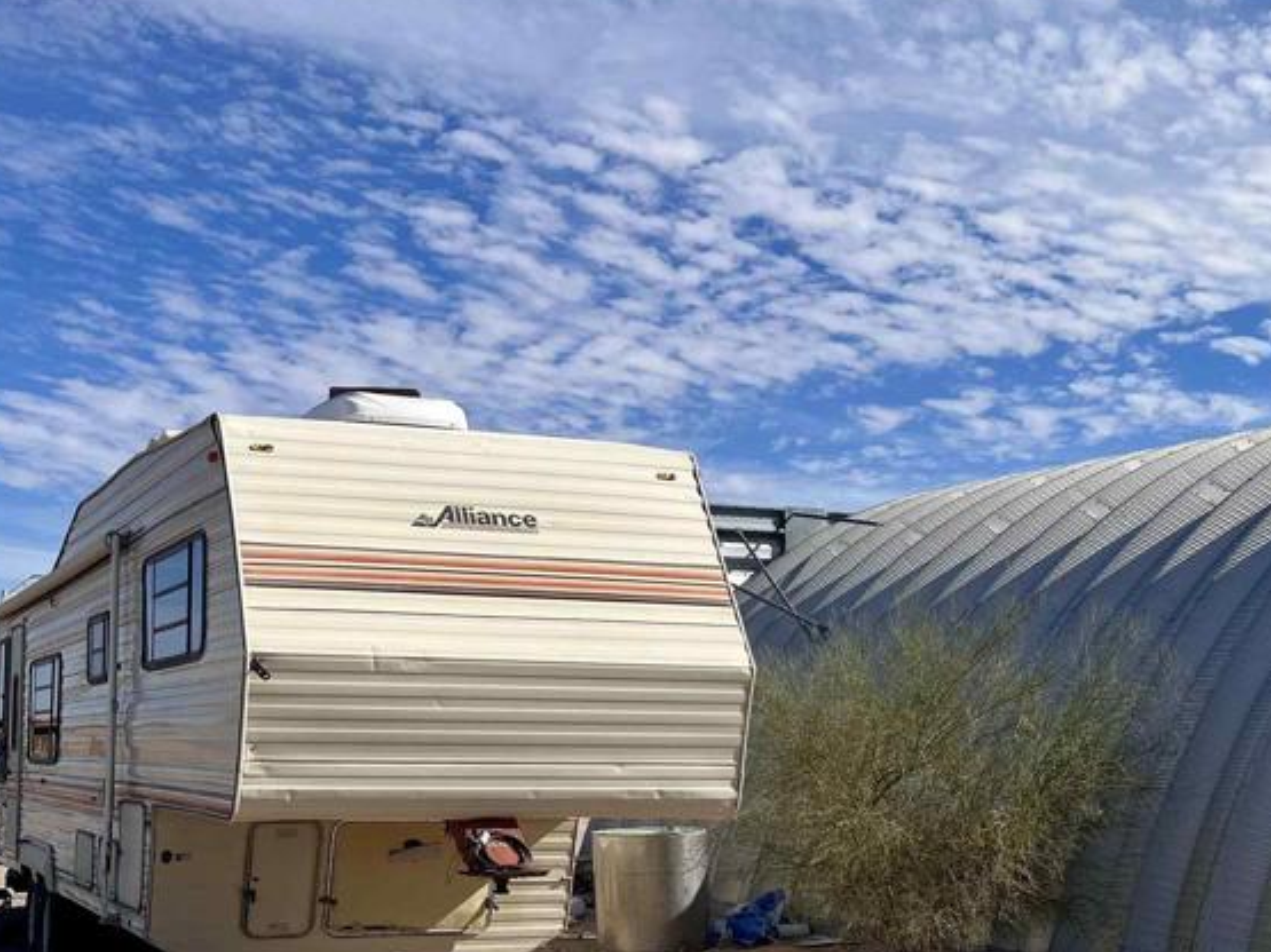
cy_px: 664
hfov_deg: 39.4
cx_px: 481
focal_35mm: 48
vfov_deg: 30.0
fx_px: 1762
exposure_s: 1/7463
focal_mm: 5.7
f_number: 1.5
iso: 50
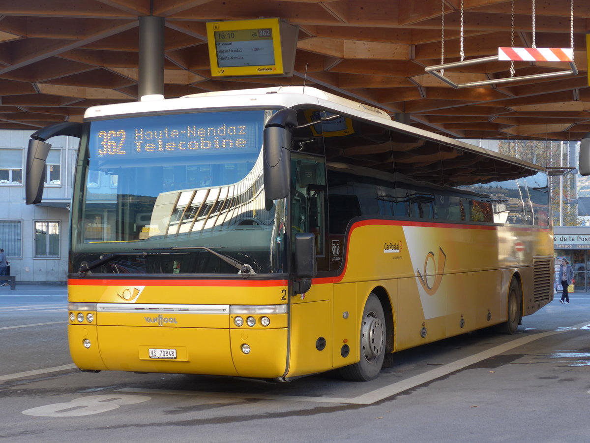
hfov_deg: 29.4
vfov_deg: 22.3
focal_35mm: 66
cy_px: 222
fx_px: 1125
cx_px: 295
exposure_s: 1/80
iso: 100
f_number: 3.9
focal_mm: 13.4
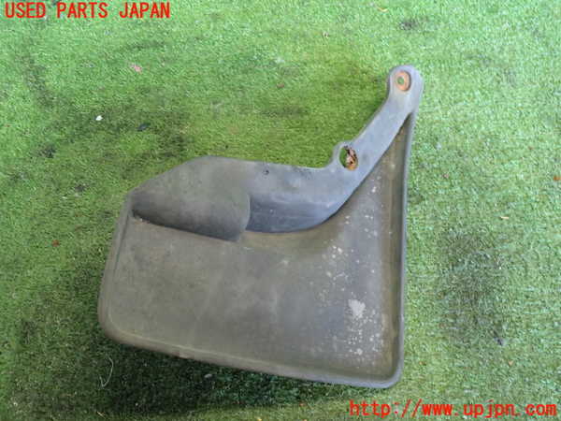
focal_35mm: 30
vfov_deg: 46.8
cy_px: 210
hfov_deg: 60.0
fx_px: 486
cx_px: 280
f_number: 2.3
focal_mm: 5.4
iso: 400
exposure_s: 1/30
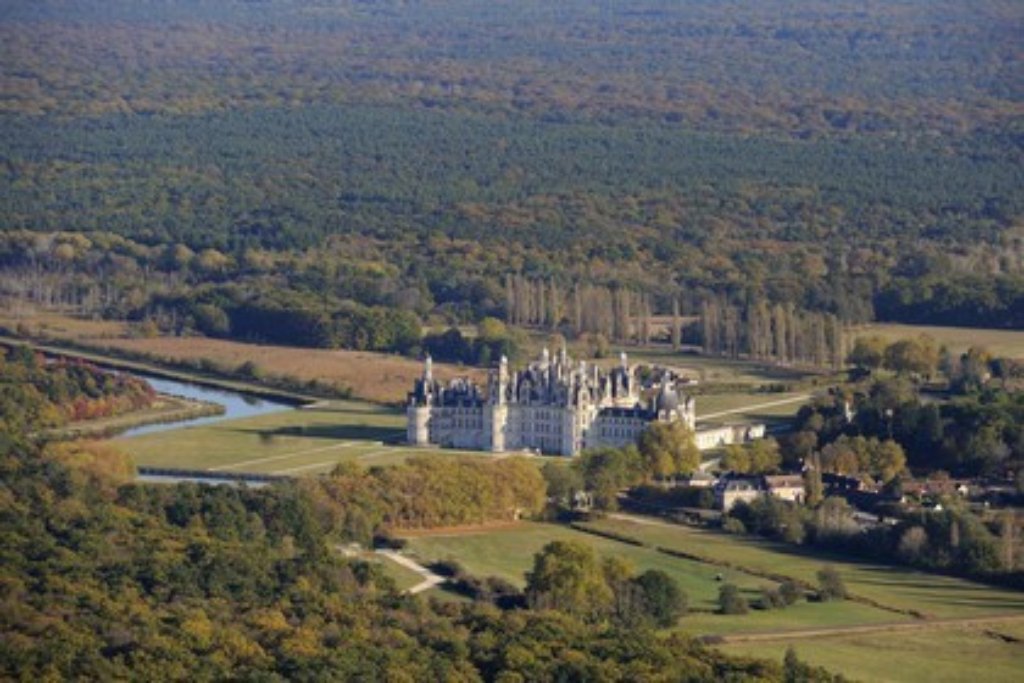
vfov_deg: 6.9
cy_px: 342
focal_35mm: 200
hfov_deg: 10.3
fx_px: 5688
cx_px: 512
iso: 400
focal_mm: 200
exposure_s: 1/1000
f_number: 6.3
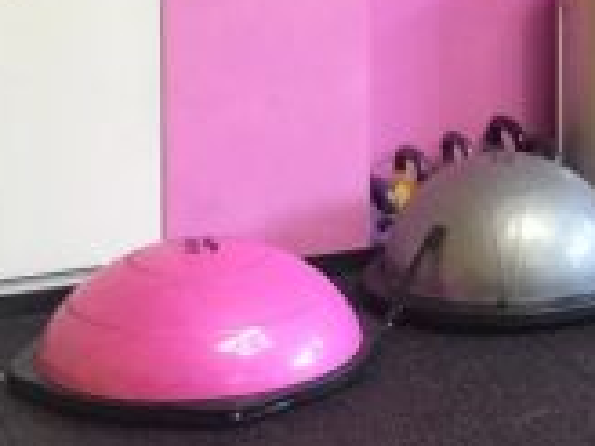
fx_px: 2131
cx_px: 606
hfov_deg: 15.6
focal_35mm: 124
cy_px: -259
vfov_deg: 11.4
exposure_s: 1/17
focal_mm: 4.15
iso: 125
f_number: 2.2
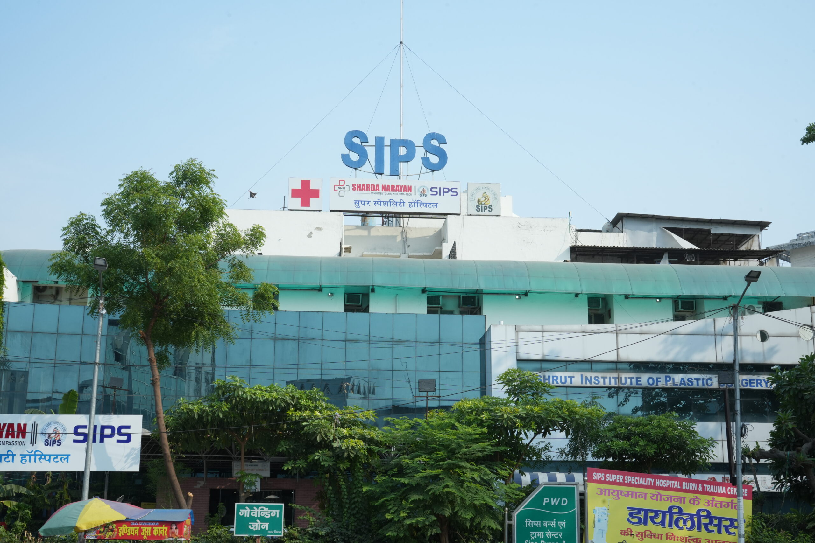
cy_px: 272
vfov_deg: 28.7
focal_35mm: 47
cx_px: 408
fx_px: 1064
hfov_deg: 41.9
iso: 800
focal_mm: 47
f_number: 16
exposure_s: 1/320
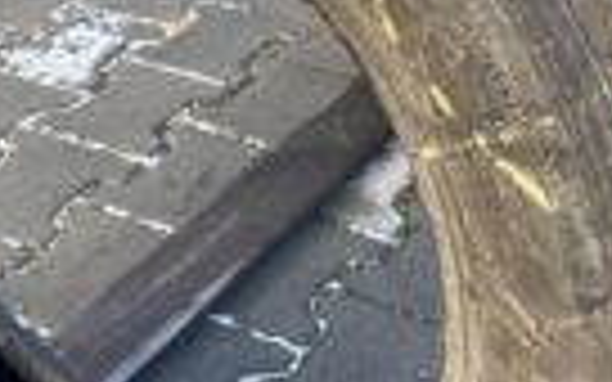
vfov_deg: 15.0
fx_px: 1451
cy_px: 142
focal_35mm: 87
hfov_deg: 23.5
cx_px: 126
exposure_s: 1/128
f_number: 1.8
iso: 32
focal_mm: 4.25
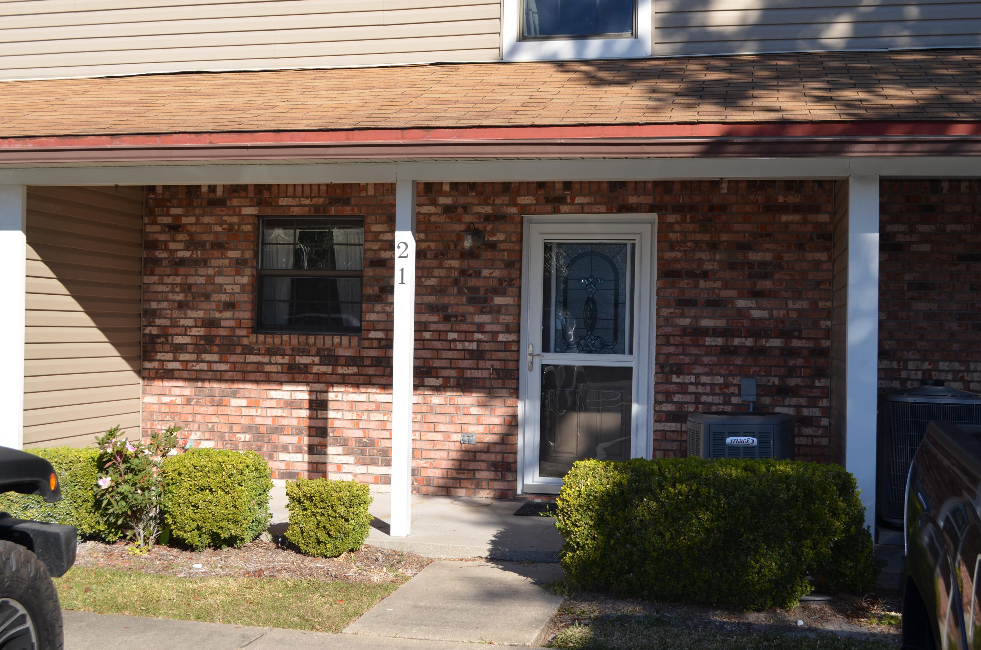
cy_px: 325
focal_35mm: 44
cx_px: 490
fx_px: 1183
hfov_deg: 45.0
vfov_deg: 30.7
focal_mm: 29
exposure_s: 1/200
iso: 100
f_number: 8
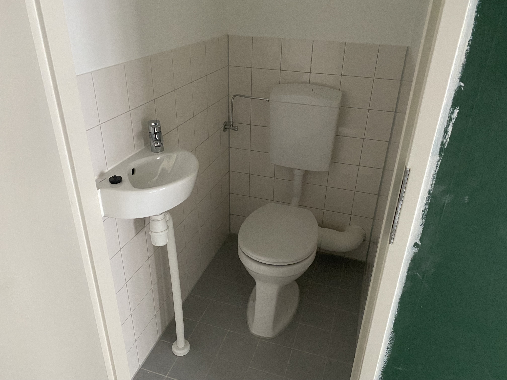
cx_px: 254
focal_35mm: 26
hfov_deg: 67.3
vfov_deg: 53.1
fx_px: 381
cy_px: 190
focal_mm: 4.25
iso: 640
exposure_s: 1/40
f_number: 1.8
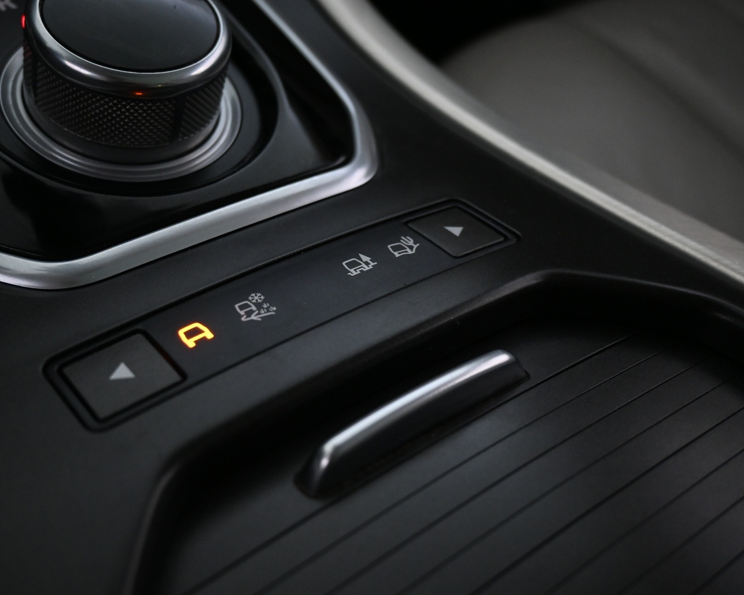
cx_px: 288
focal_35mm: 40
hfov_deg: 45.6
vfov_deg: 37.4
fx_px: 878
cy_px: 296
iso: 1400
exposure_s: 1/40
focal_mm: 22.5
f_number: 4
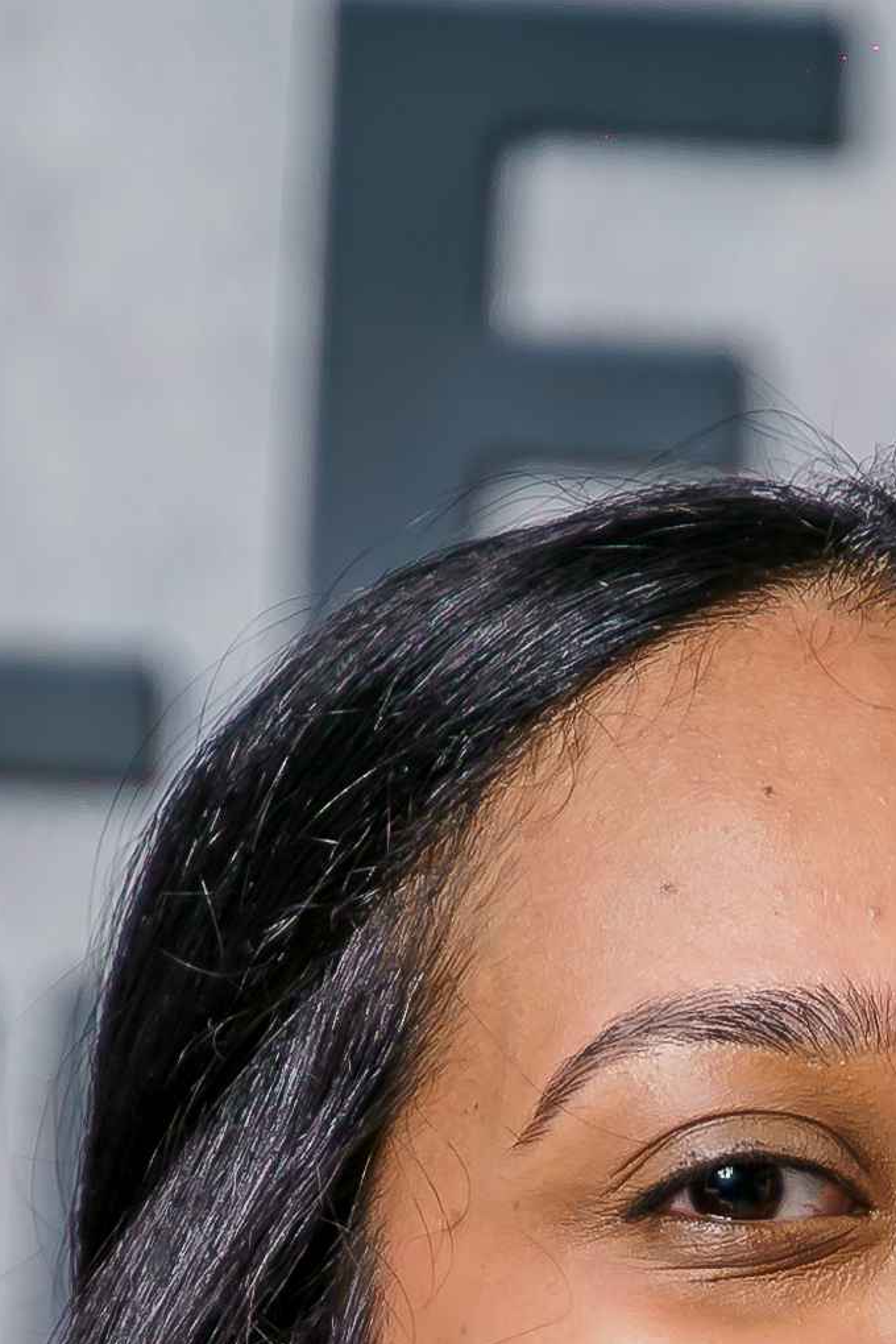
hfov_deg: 3.1
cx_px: 1133
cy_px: 3066
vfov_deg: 4.6
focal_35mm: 441
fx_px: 16463
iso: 100
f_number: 2.8
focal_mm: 75
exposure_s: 1/200
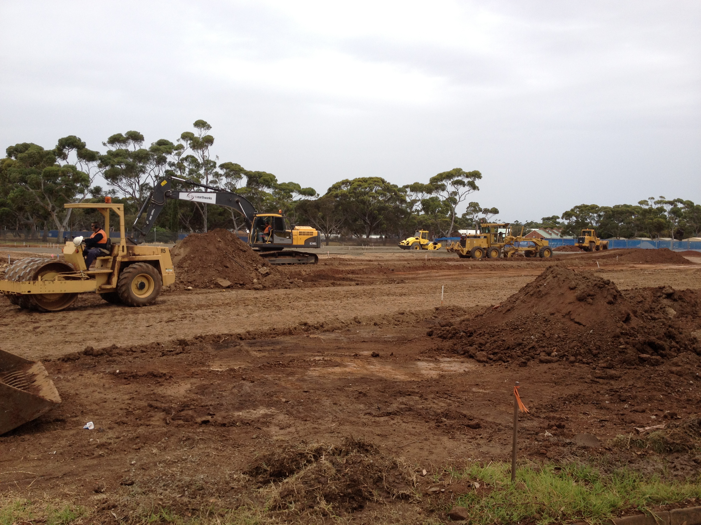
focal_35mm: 35
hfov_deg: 52.6
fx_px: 709
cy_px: 262
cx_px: 350
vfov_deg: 40.7
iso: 64
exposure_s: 1/1082
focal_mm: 4.28
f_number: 2.4
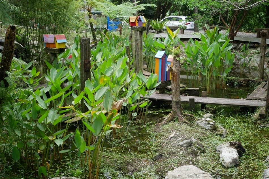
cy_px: 90
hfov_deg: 47.4
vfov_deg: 32.7
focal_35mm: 41
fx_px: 306
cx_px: 134
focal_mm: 20
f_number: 4.6
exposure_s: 1/60
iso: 320
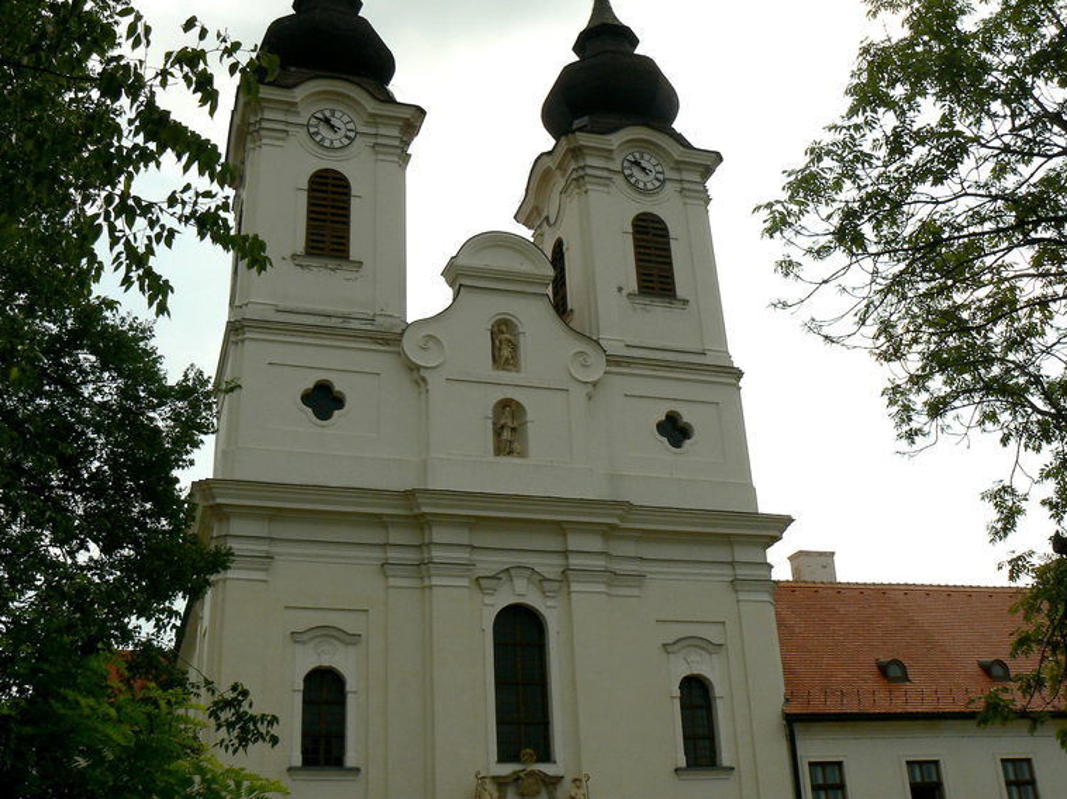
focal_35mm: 38
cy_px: 381
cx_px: 510
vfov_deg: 37.7
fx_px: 1171
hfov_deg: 49.0
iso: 80
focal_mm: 6
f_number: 8
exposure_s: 1/800
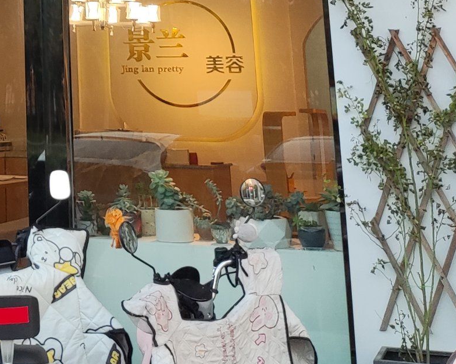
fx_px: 1147
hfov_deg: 21.3
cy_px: -173
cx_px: -56
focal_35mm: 85
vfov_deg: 16.5
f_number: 1.79
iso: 63
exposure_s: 1/100
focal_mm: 4.71
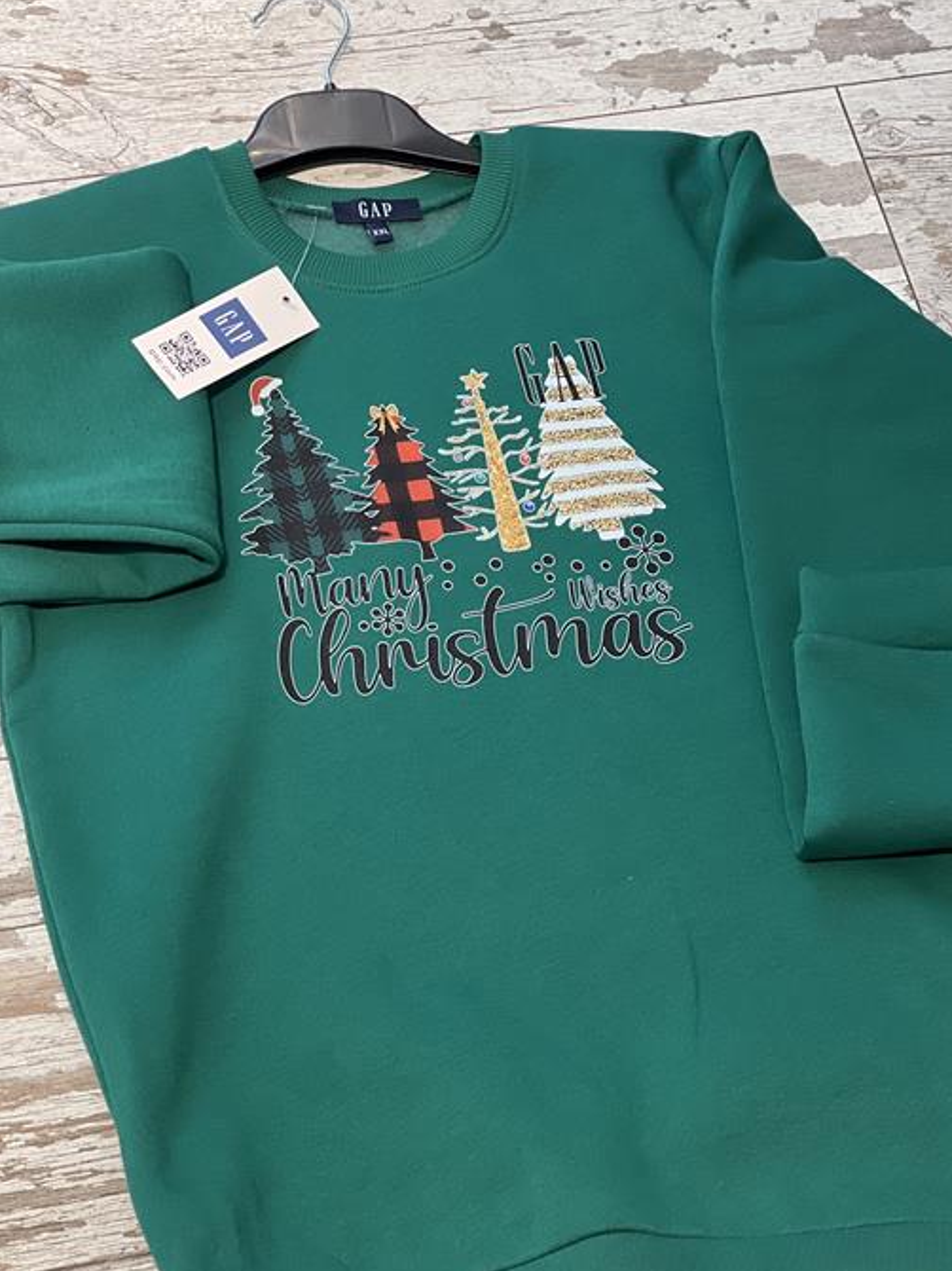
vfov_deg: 21.3
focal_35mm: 92
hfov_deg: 16.1
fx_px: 3376
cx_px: 446
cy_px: 738
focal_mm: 9
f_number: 2.8
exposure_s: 1/33
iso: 160
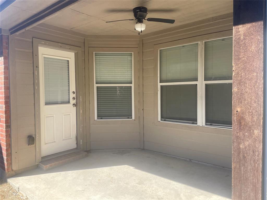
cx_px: 134
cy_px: 100
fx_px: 201
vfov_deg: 53.1
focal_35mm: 26
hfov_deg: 67.3
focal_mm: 4.2
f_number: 1.6
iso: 50
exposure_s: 1/647
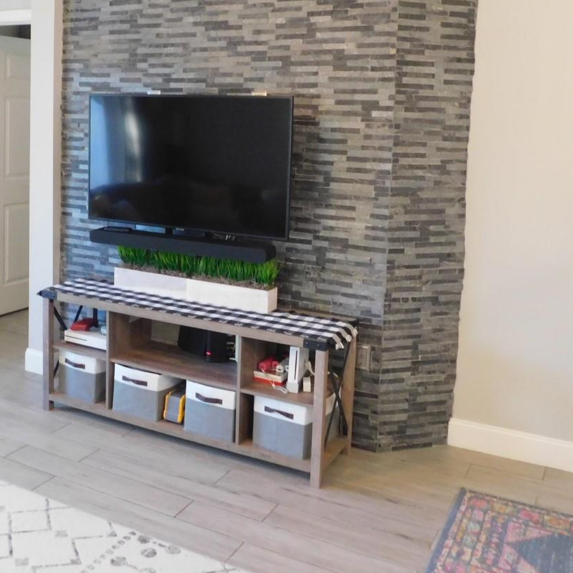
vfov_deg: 41.2
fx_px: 749
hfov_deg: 41.6
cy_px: 183
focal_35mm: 40
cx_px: 219
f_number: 3
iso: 400
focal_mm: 4
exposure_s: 1/10
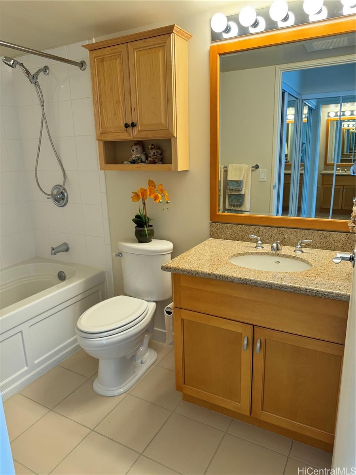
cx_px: 178
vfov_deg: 71.6
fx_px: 329
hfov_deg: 56.8
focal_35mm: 24
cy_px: 238
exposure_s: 1/60
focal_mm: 6.76
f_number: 1.78
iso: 125
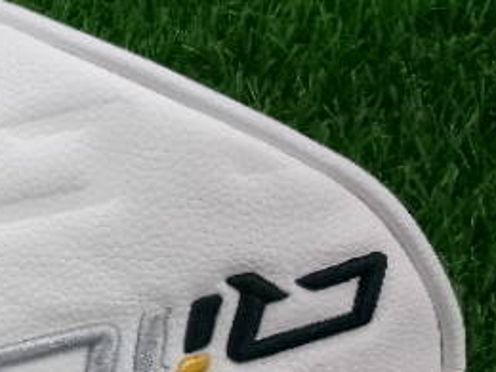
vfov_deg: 21.2
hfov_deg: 25.9
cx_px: -57
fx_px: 989
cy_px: 259
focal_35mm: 69
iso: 800
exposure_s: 1/120
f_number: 3.9
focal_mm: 5.1
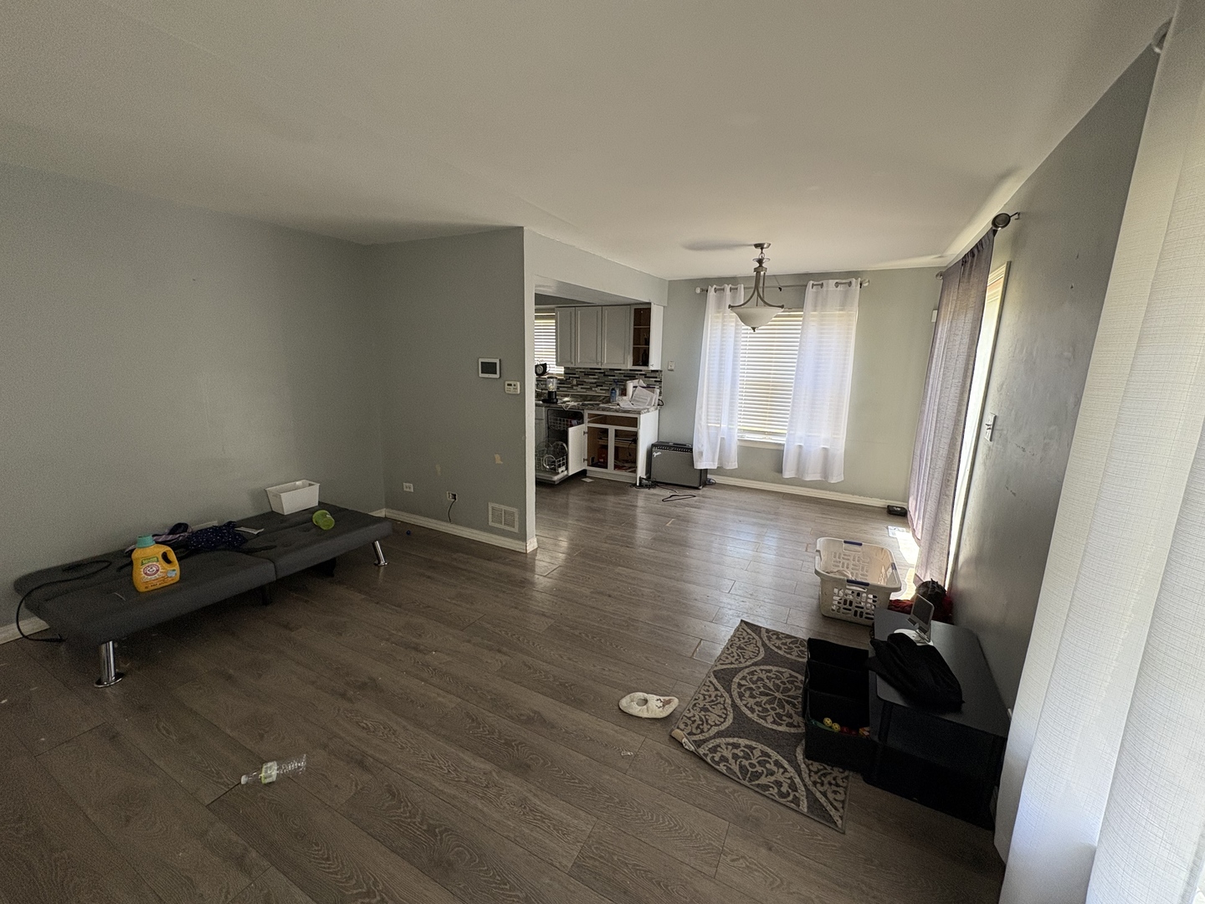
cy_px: 452
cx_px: 602
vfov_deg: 85.7
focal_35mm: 14
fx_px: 487
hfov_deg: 102.1
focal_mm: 2.22
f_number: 2.2
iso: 200
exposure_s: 1/99
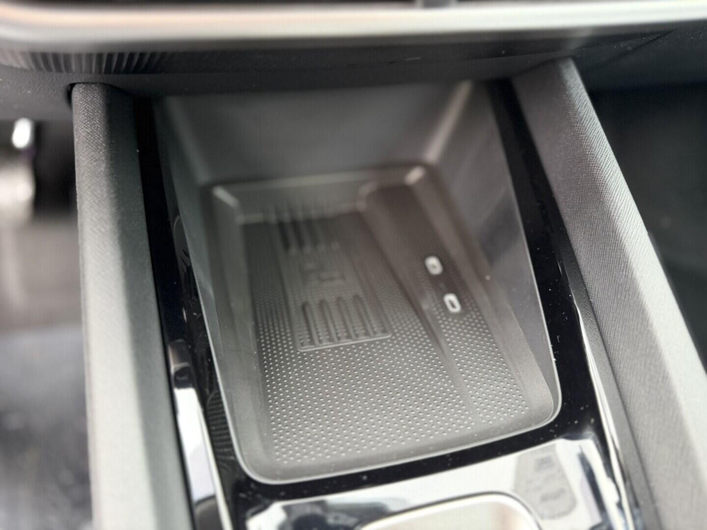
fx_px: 490
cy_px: 265
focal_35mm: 24
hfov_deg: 71.6
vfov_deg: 56.8
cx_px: 354
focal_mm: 6.76
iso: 640
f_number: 1.78
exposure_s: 1/60
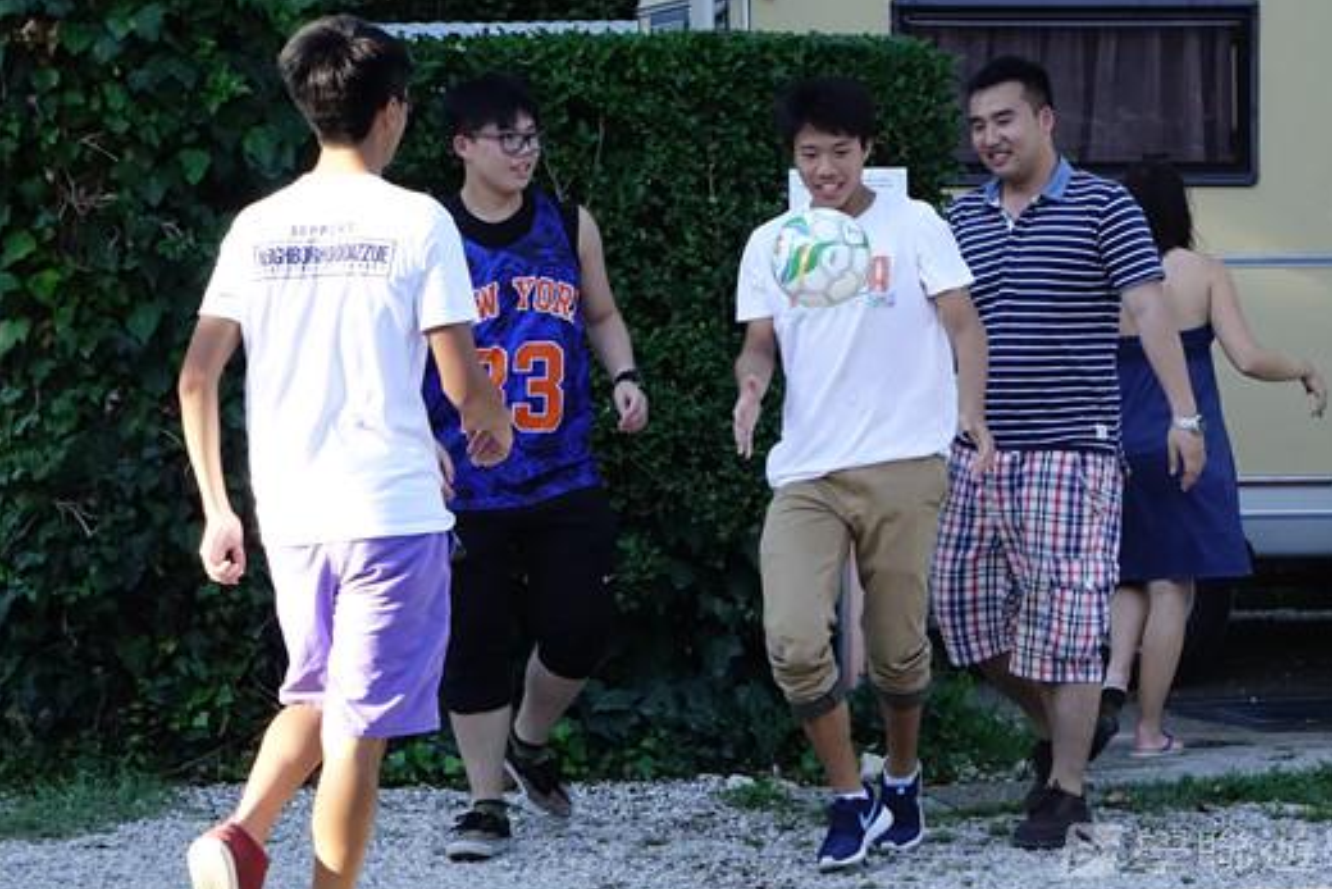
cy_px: 410
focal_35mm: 150
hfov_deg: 13.7
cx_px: 763
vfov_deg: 9.2
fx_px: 5551
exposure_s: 1/800
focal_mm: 47.85
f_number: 5.6
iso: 1600
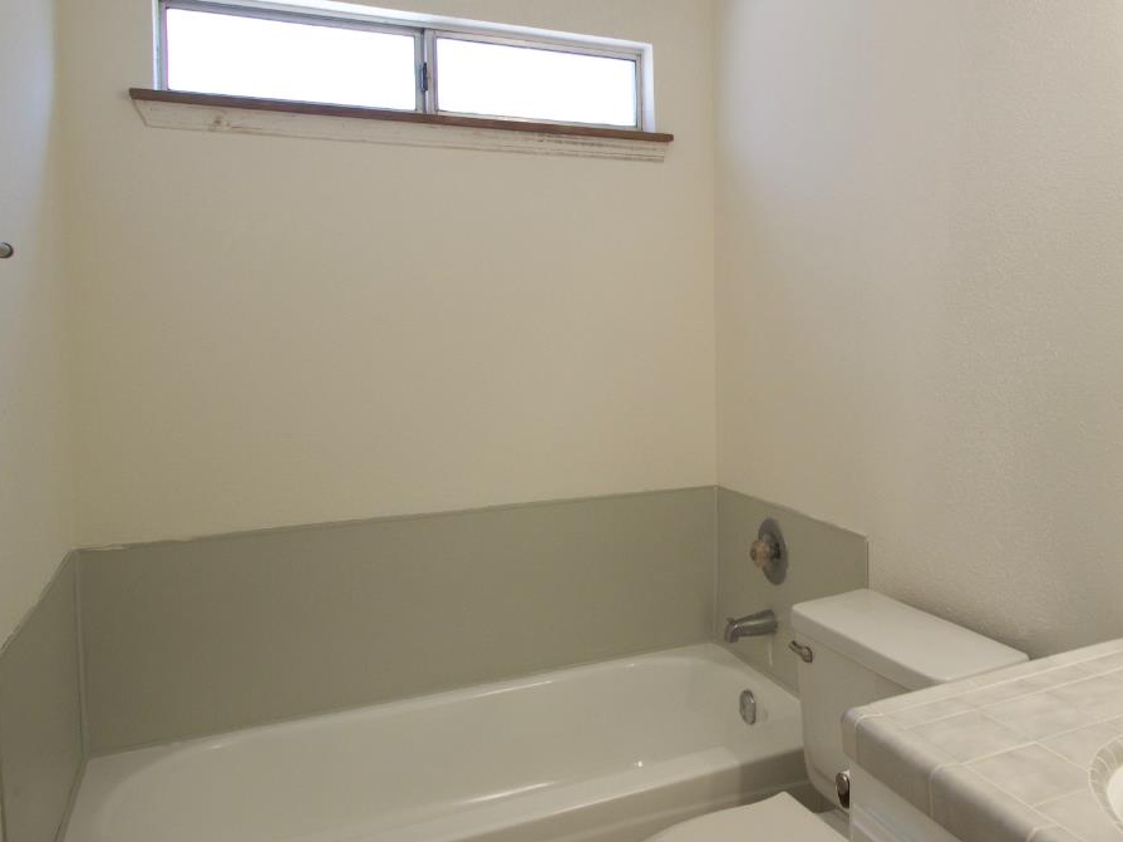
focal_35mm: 29
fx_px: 941
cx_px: 832
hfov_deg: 58.7
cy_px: 326
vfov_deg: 47.9
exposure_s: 1/100
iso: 400
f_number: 5
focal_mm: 12
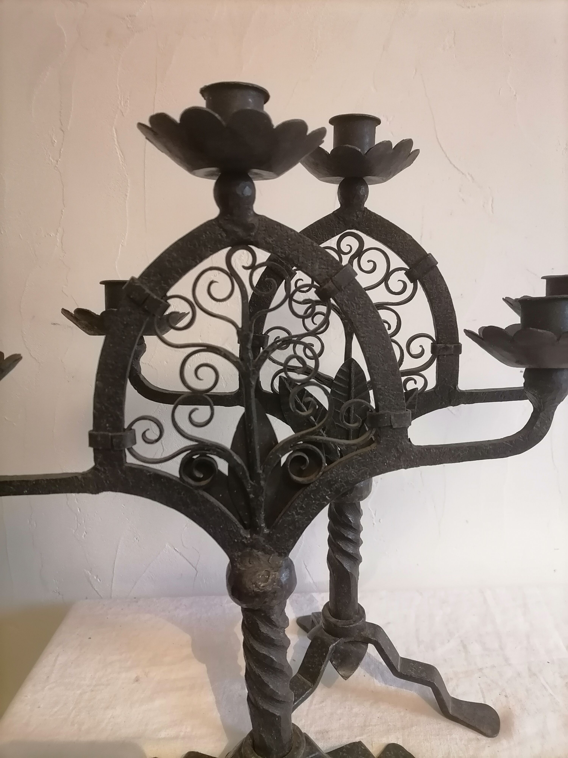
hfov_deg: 53.1
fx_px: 569
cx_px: 284
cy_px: 379
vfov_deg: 67.3
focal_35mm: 26
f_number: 1.8
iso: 320
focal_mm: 5.4
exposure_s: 1/33.3
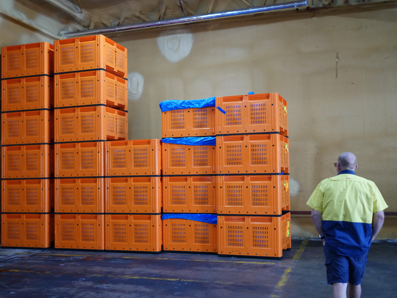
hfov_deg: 46.8
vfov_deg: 36.0
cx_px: 198
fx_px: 459
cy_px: 149
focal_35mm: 40
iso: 1250
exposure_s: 1/60
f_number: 1.7
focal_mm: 20
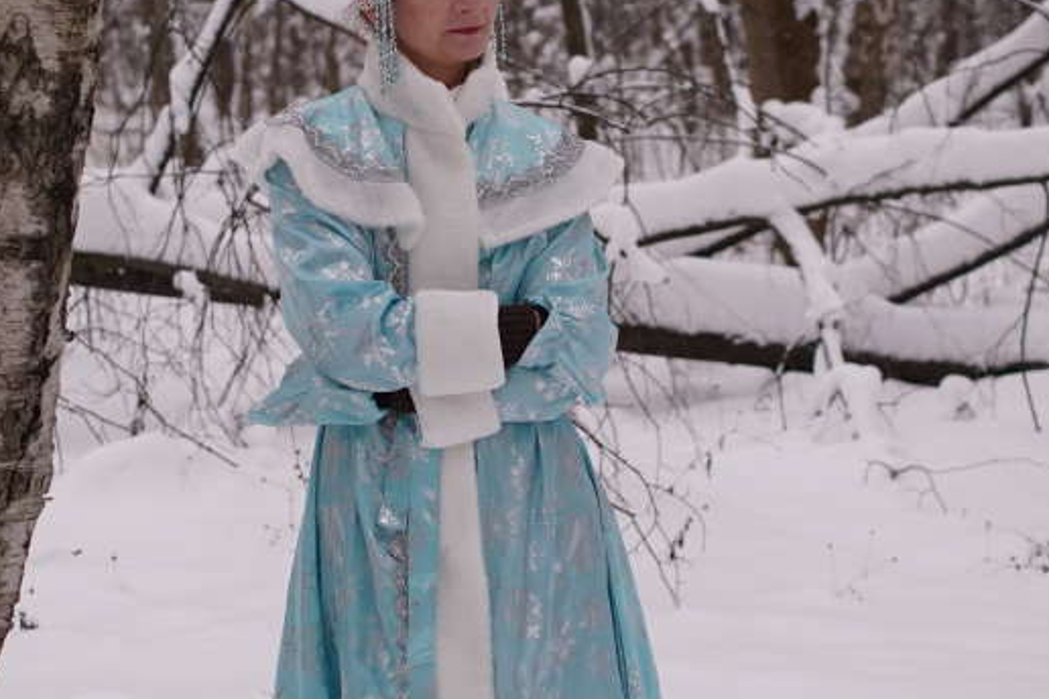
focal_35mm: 87
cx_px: 461
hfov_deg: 23.3
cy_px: 410
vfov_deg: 15.7
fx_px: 2540
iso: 250
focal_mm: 25
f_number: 2
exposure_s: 1/2000
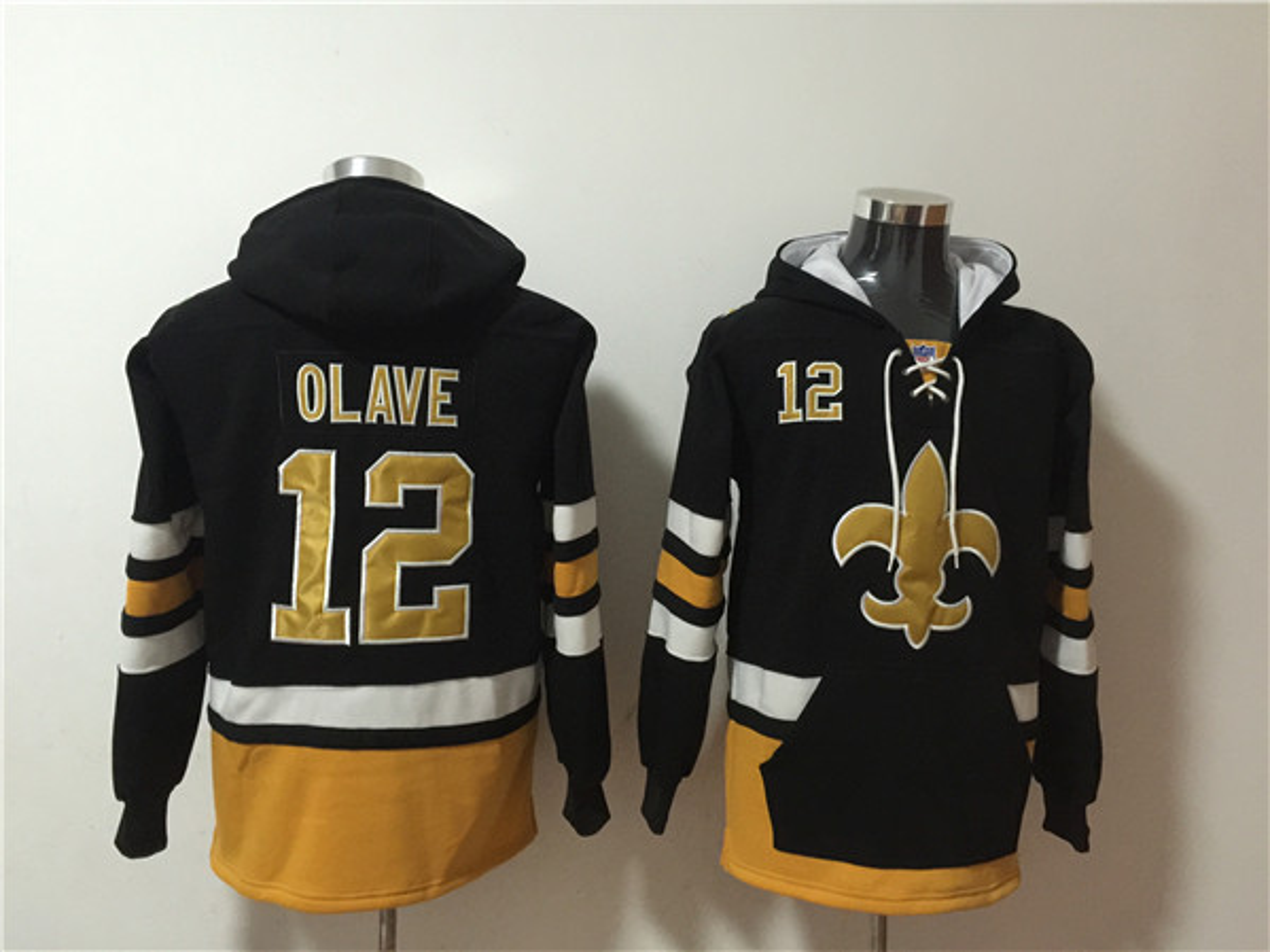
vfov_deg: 48.2
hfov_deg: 61.7
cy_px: 476
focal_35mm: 29
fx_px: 1064
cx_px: 635
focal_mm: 4.15
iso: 200
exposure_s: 1/8
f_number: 2.2
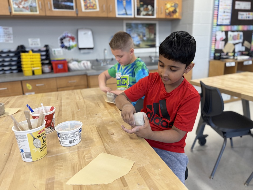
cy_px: 90
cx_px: 134
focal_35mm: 26
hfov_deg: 67.2
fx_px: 190
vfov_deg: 53.1
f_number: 1.78
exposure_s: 1/64
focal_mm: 6.76
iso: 200
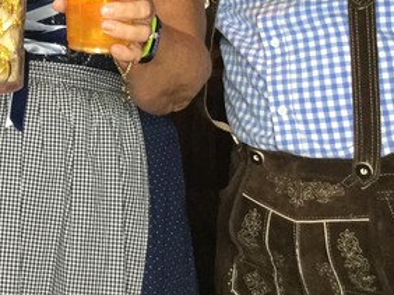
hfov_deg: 19.1
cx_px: -35
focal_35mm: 99
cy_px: -94
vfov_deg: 14.3
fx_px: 1126
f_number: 2.4
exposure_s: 1/30
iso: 80
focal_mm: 3.3
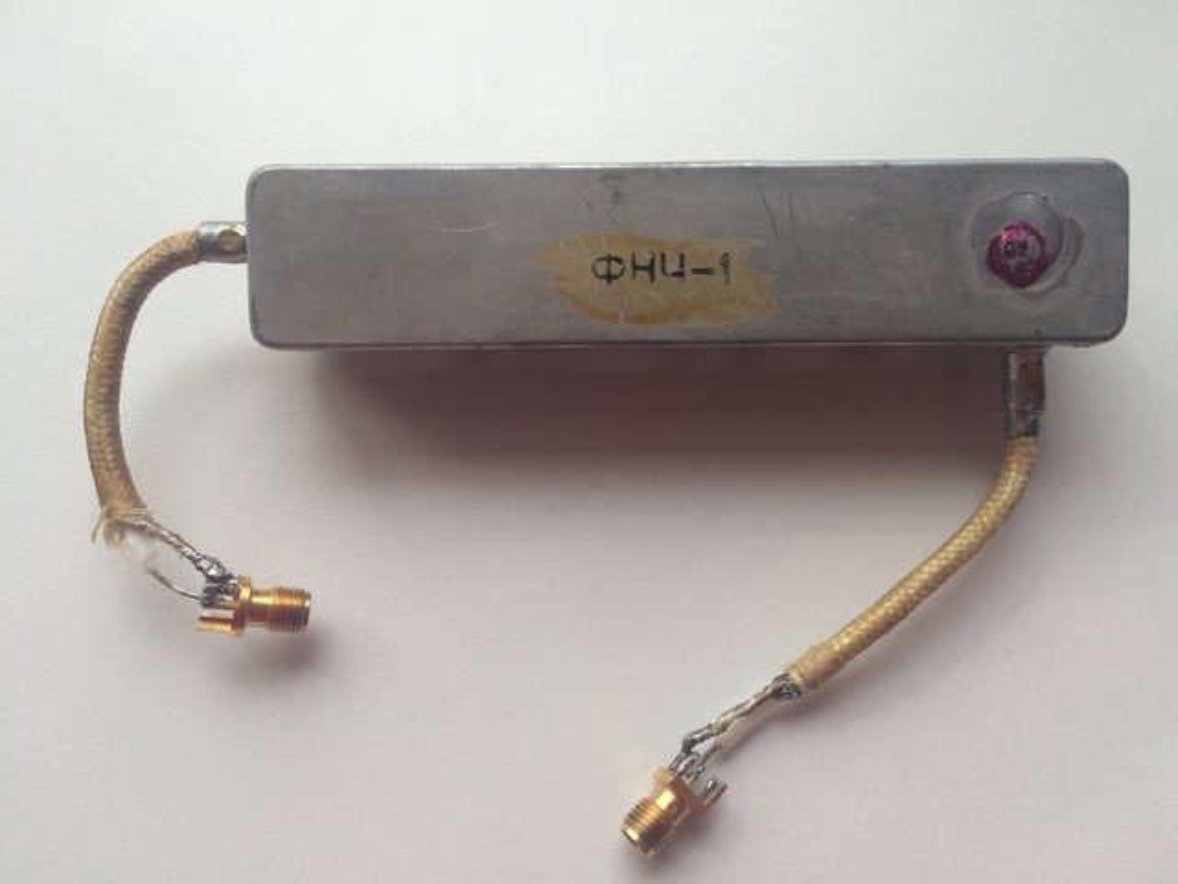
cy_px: 442
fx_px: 987
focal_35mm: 29
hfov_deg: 61.7
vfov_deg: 48.2
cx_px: 589
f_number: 2.2
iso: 50
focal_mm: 4.15
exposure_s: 1/120
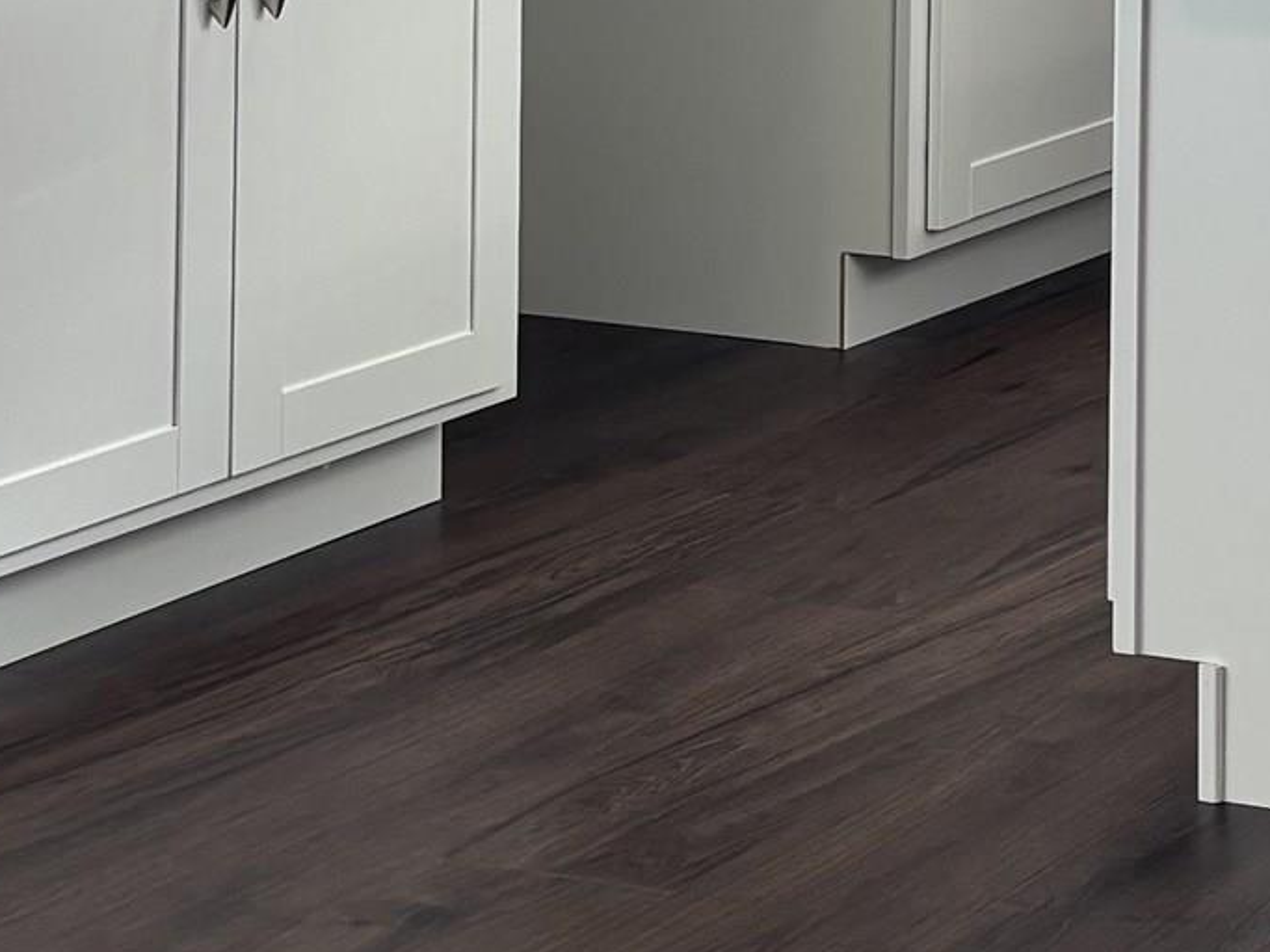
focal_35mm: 117
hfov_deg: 15.3
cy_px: -692
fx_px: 4292
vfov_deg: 11.8
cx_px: 1997
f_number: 1.6
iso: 50
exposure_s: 1/155
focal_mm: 5.96
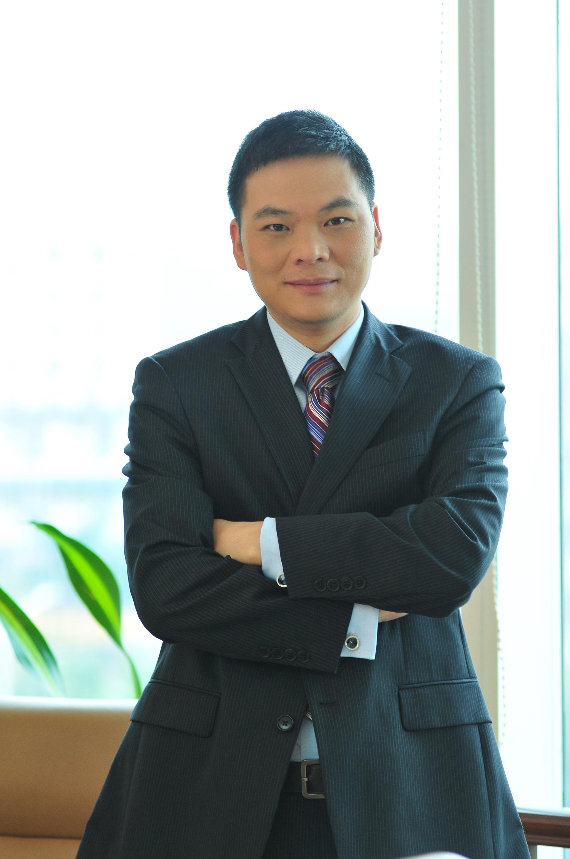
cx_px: 285
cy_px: 430
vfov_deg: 12.2
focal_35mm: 168
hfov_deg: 8.1
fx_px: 4000
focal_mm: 112
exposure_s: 1/80
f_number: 3.5
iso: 400
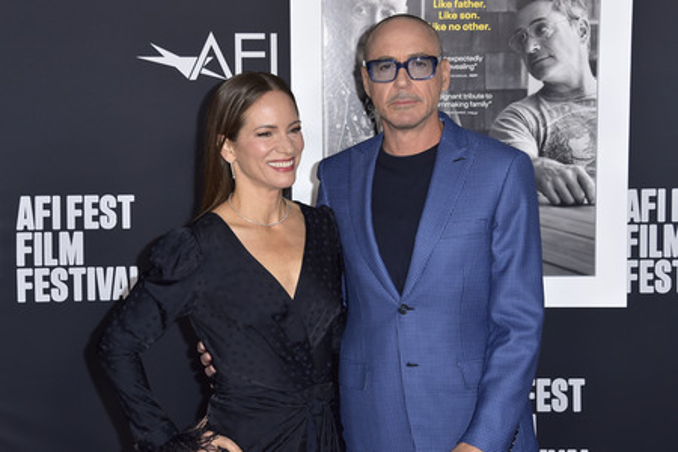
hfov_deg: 32.4
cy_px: 226
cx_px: 339
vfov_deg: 21.9
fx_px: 1168
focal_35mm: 62
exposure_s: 1/200
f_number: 6.3
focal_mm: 62
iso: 640
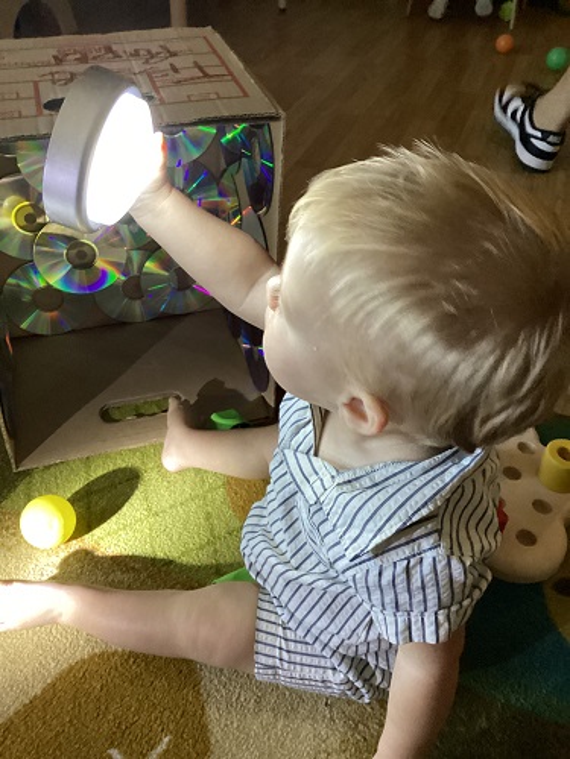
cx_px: 285
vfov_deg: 58.4
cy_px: 380
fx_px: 681
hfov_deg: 45.4
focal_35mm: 31
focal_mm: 3.3
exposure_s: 1/40
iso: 320
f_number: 2.4
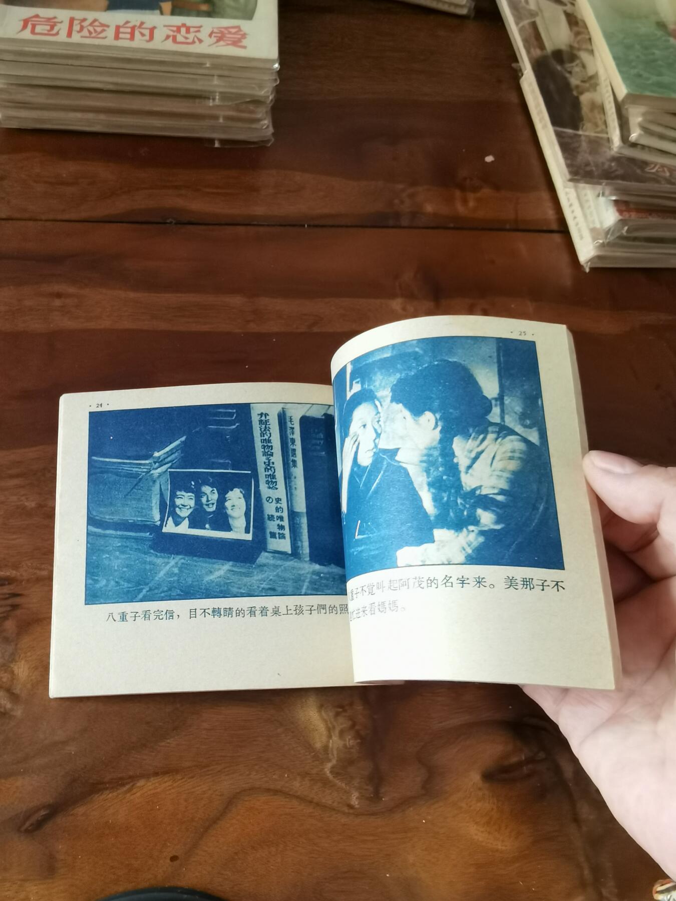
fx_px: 703
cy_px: 450
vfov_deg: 65.3
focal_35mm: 27
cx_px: 338
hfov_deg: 51.4
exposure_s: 1/60
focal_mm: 2.26
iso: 200
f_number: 2.2
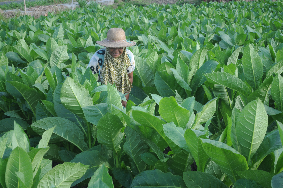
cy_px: 94
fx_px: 648
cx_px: 142
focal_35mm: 82
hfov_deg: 24.6
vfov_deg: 16.5
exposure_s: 1/125
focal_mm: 55
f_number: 5.6
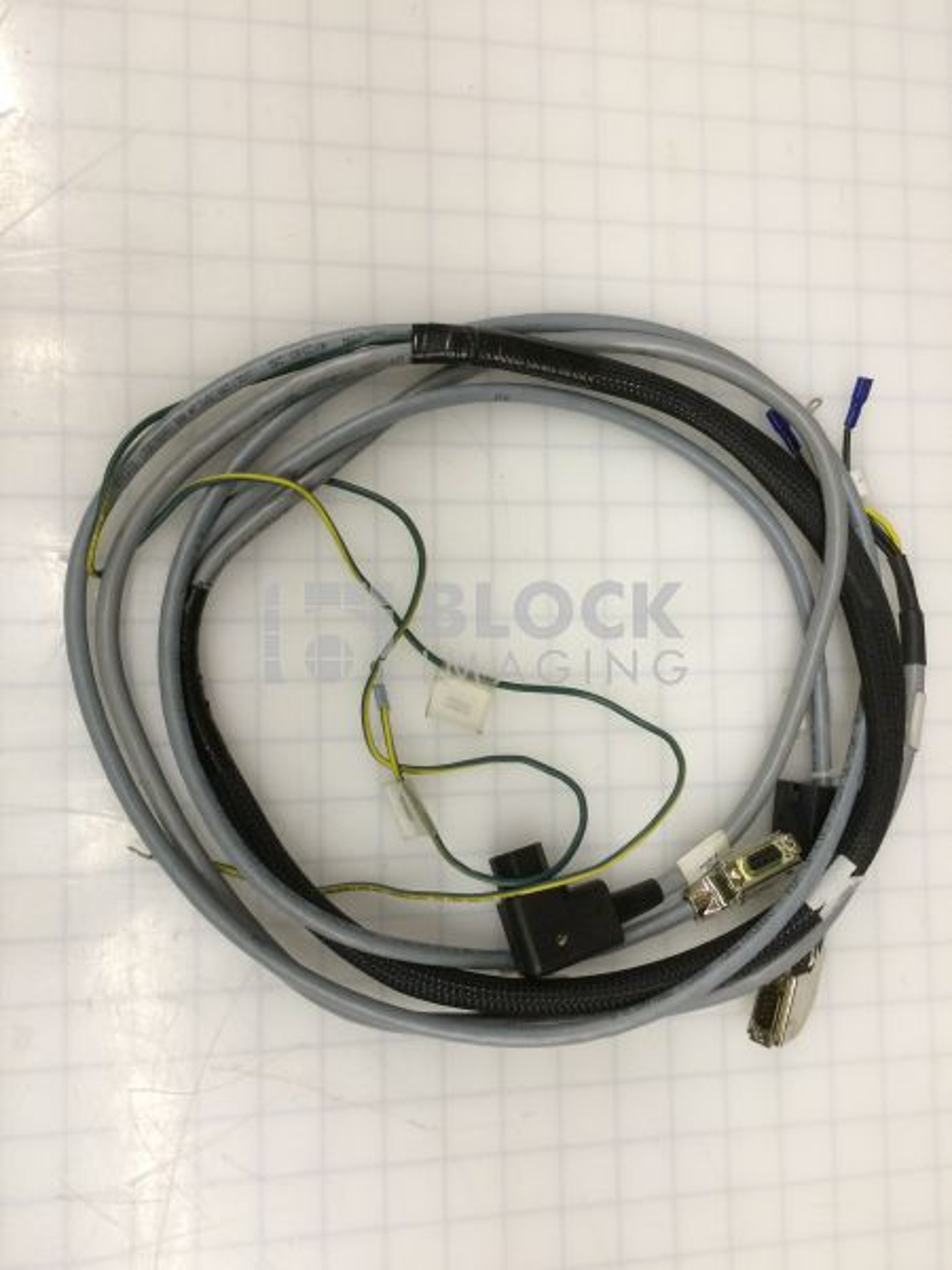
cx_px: 476
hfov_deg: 48.2
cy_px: 635
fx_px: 1063
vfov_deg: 61.7
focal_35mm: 29
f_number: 2.2
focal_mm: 4.15
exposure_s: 1/30
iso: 50
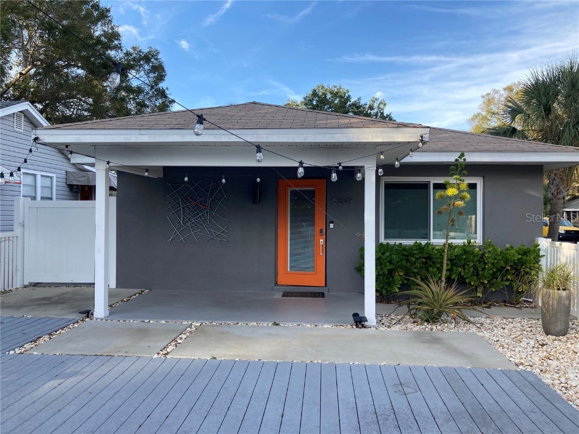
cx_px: 290
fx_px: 468
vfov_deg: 49.7
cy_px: 217
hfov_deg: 63.4
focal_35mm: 28
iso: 20
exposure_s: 1/484
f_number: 1.8
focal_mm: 3.99
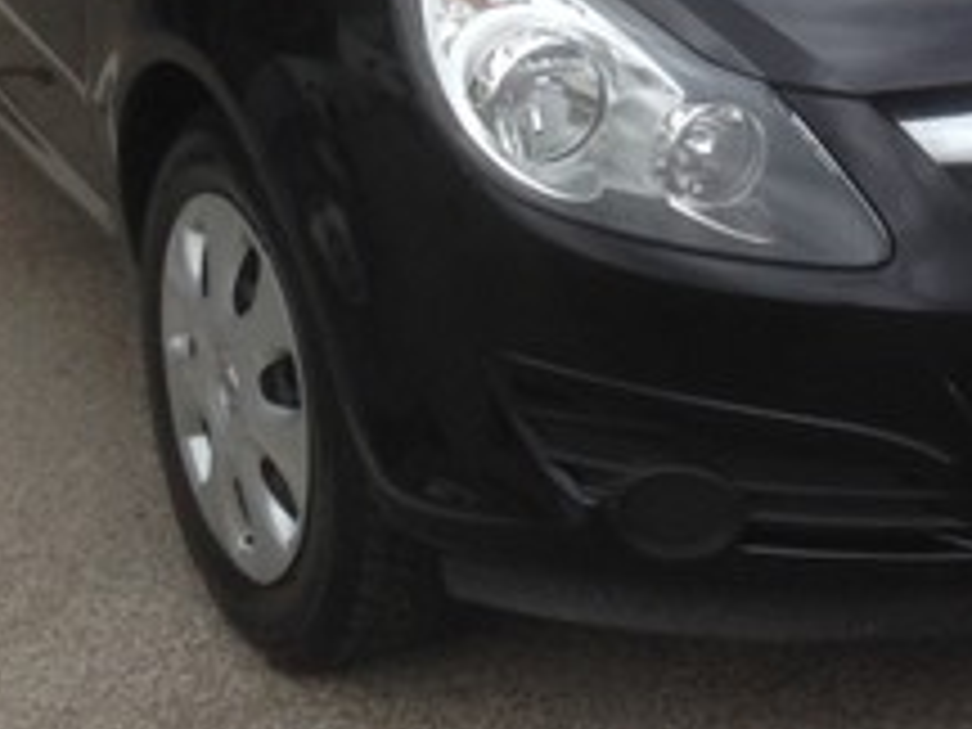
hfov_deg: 15.8
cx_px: 1022
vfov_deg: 11.6
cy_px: -369
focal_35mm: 122
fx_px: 3426
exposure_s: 1/249
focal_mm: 4.12
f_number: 2.4
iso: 50
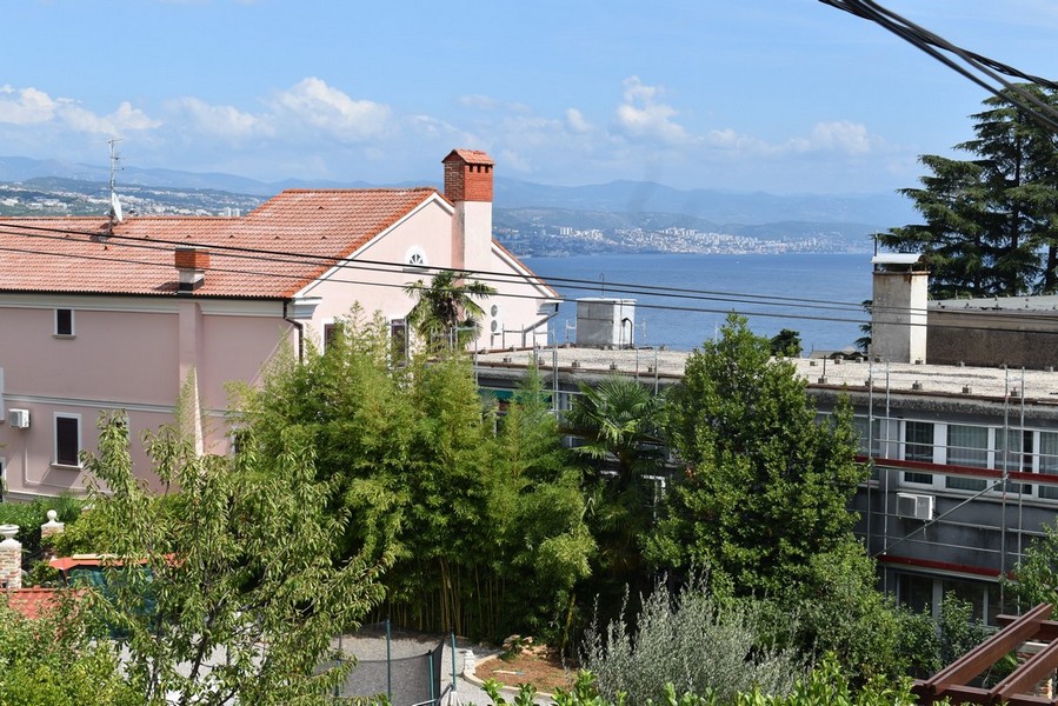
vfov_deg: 23.8
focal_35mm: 57
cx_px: 529
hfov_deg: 35.0
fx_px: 1676
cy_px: 353
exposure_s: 1/250
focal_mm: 38
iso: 100
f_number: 8
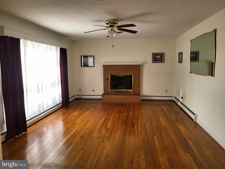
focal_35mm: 26
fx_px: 169
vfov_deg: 53.1
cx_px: 112
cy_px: 84
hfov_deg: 67.3
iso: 250
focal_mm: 5.4
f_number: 1.8
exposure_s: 1/120
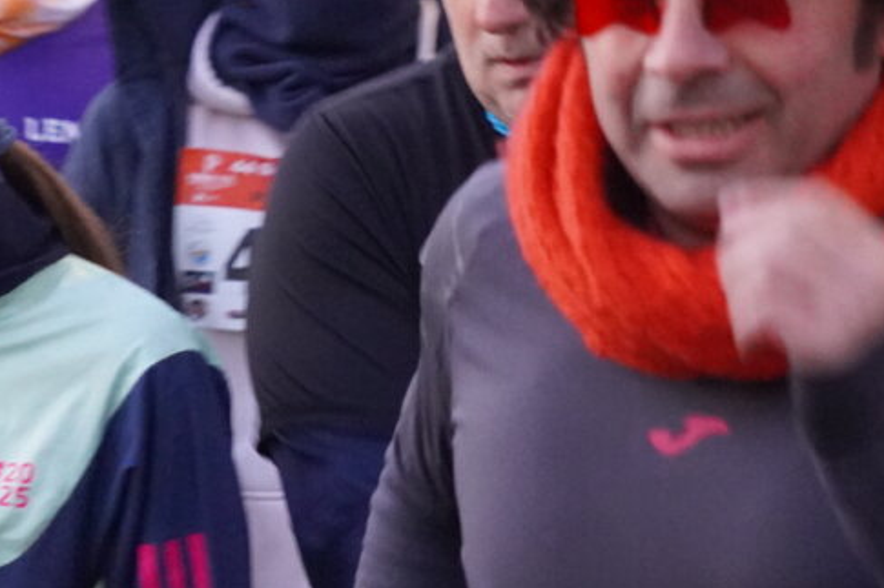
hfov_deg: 7.5
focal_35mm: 273
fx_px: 6709
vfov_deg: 5.0
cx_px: 494
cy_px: 250
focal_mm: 69
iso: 6400
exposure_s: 1/100
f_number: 5
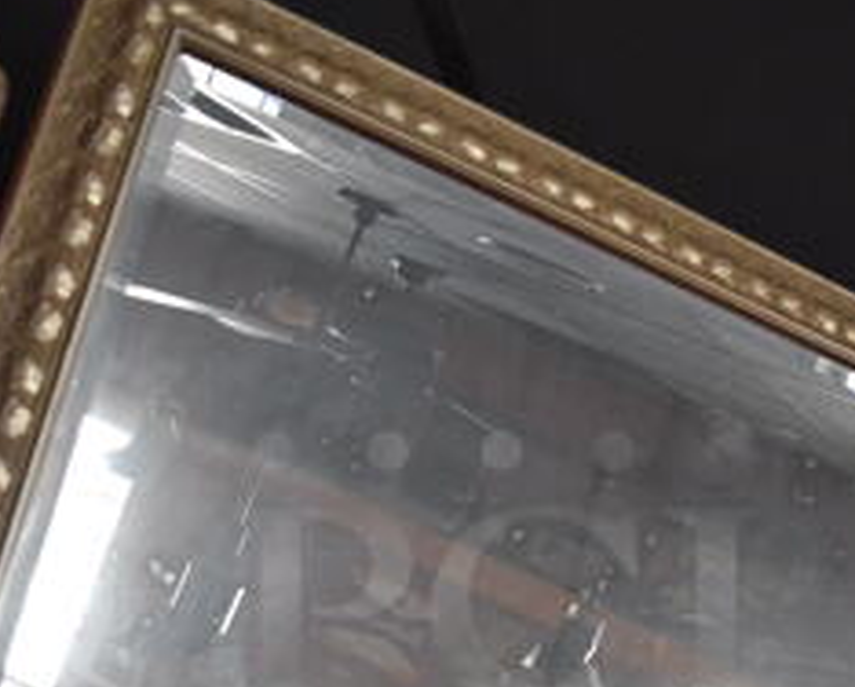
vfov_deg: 22.7
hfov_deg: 28.6
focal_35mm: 66
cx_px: 501
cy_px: 599
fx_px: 1673
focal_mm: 18
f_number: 3.5
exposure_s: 1/125
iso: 1800
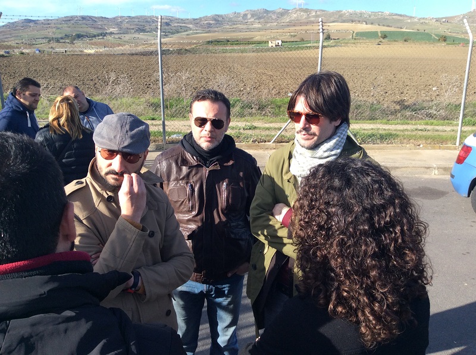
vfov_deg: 44.0
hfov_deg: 56.9
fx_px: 439
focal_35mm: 32
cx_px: 238
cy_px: 178
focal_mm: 3.3
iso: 32
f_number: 2.4
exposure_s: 1/602
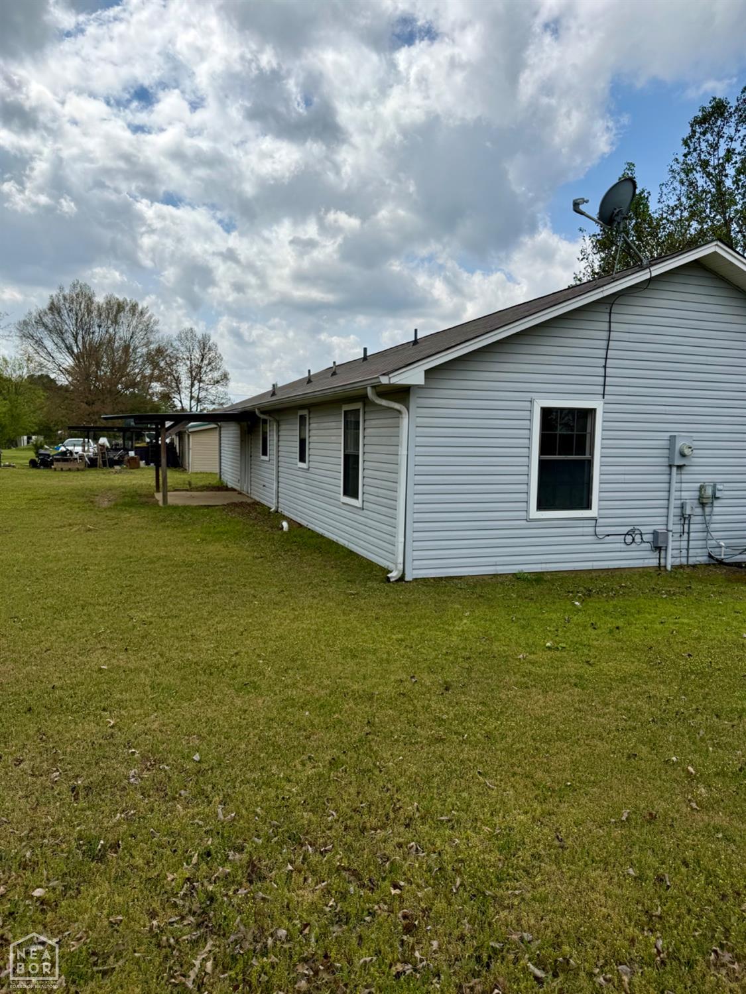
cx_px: 373
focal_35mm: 24
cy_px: 497
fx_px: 689
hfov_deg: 56.8
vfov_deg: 71.6
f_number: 1.78
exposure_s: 1/6711
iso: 80
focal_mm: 6.76
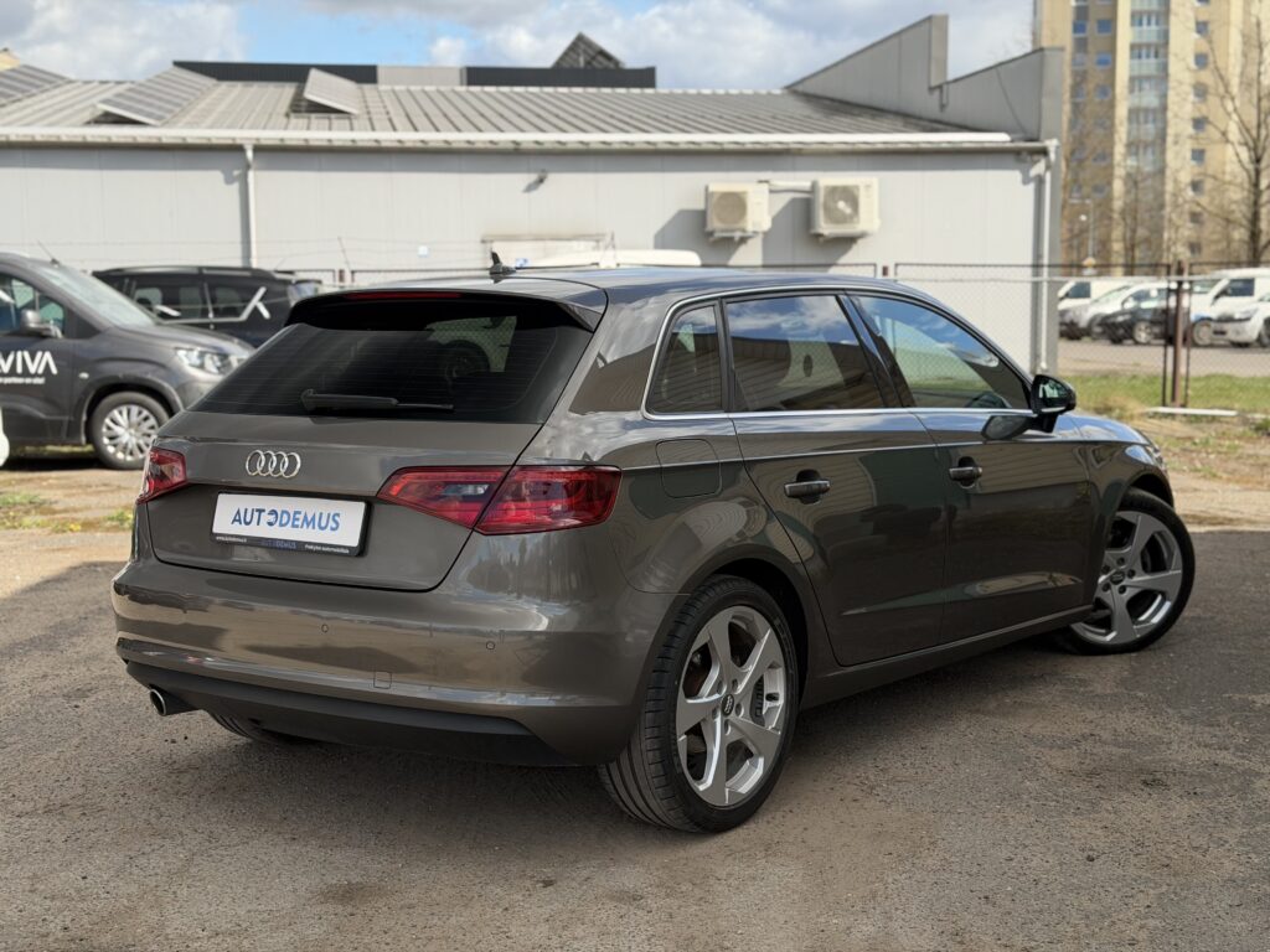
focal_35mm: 48
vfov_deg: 30.3
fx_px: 1761
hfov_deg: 39.7
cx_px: 635
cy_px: 476
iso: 64
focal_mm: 6.76
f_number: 1.78
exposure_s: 1/1242
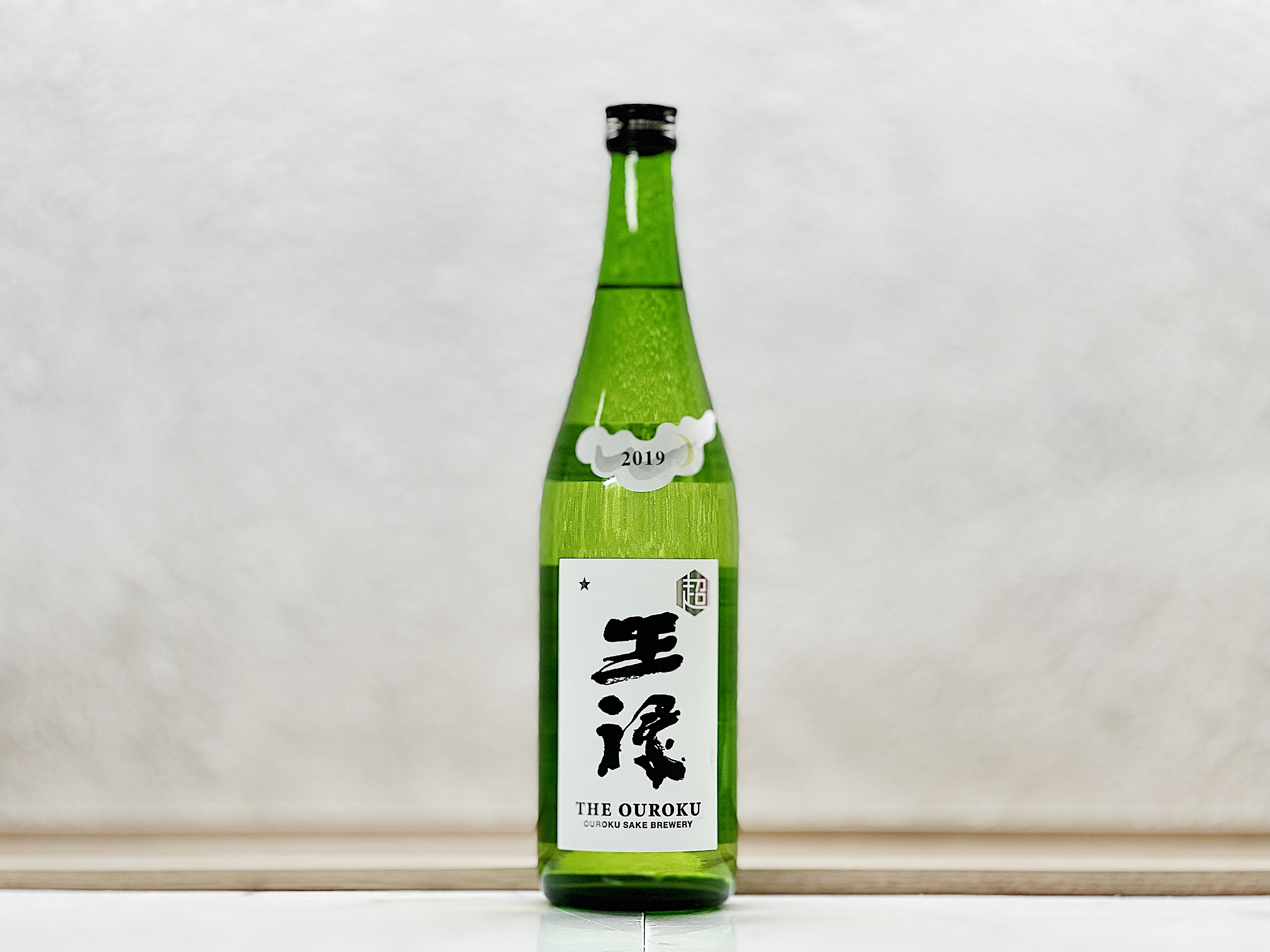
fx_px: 2825
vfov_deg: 19.1
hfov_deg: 25.3
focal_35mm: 77
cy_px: 476
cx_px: 635
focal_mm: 9
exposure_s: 1/100
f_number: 2.8
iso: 125
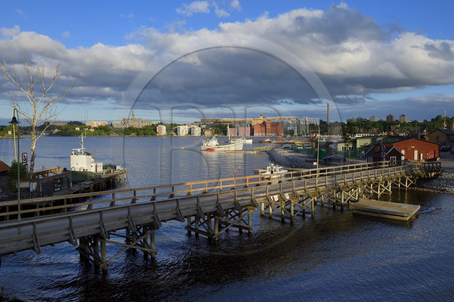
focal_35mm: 27
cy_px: 151
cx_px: 227
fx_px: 340
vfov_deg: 47.9
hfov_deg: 67.4
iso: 200
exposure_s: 1/250
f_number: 9
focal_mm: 27
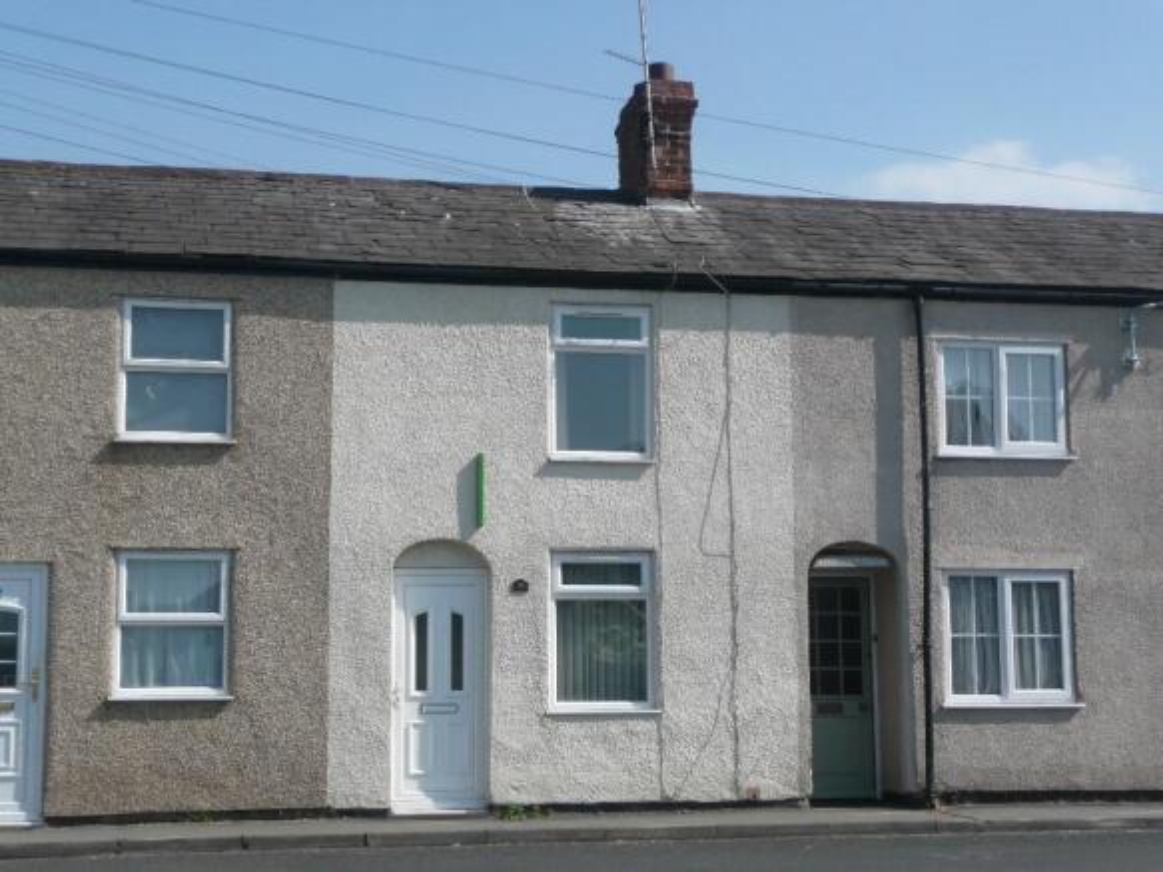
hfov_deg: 29.0
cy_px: 436
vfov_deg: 21.9
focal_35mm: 67
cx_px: 582
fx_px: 2251
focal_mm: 11
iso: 100
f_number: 4.5
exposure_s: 1/640
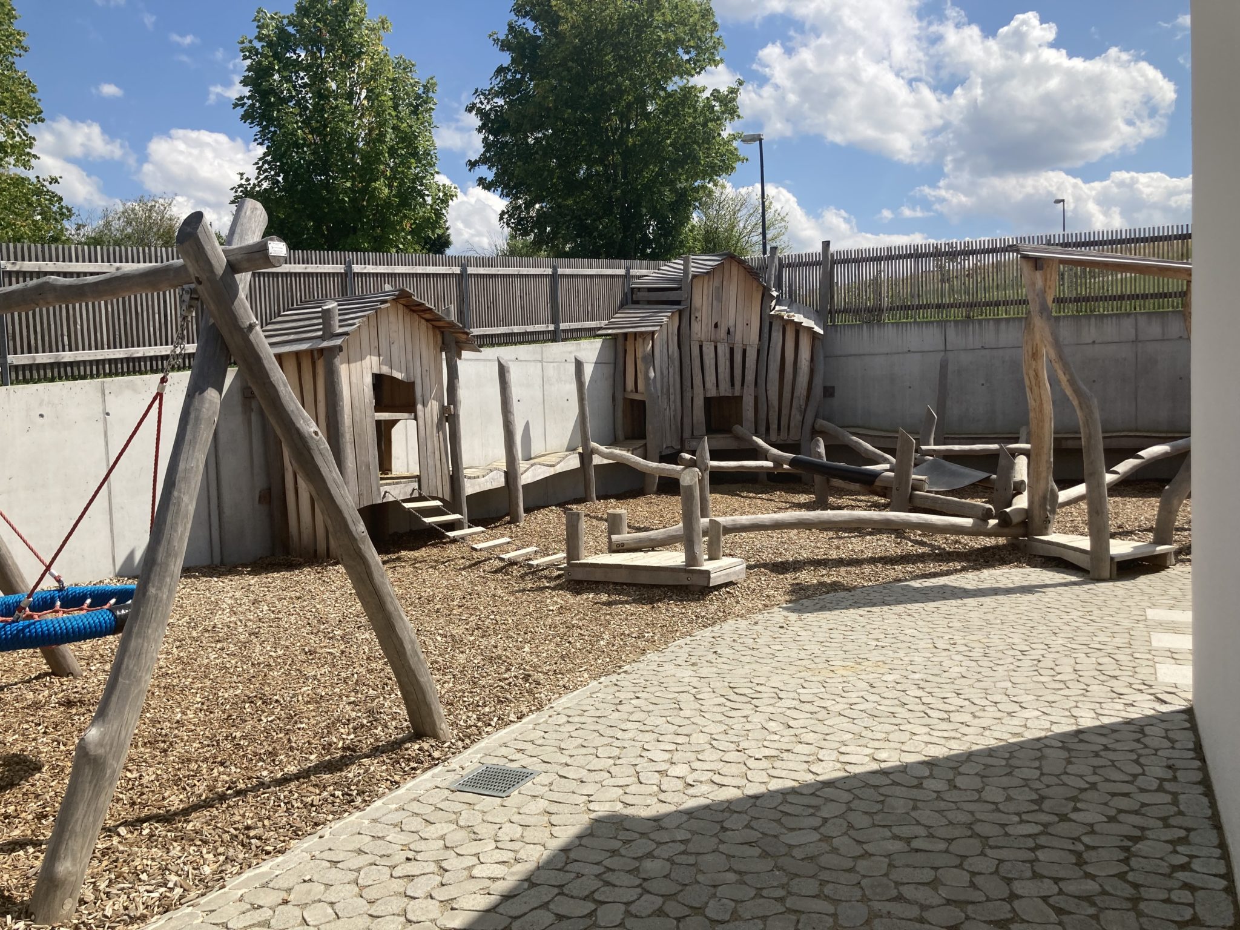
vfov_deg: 49.7
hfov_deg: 63.4
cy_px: 465
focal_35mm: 28
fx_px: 1003
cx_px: 620
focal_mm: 3.99
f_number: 1.8
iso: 20
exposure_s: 1/2667
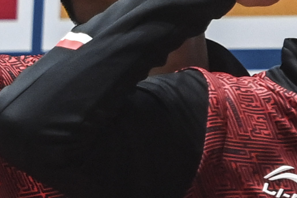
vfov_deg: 1.4
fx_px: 8226
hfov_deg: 2.1
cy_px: -48
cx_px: -43
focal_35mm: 997
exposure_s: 1/250
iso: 2000
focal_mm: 185
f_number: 4
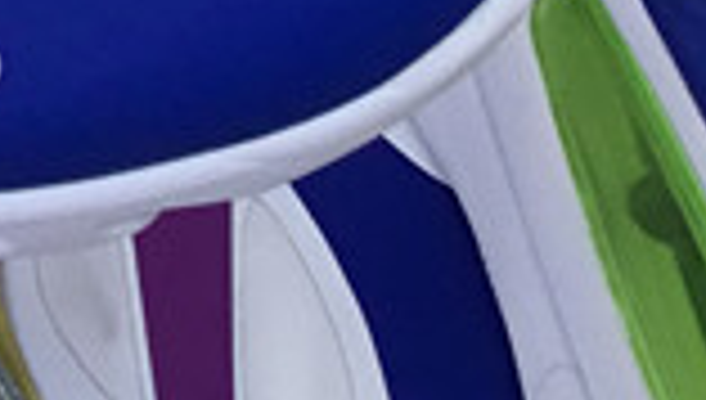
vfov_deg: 5.9
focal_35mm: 193
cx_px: -818
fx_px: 3620
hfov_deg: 10.1
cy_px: -775
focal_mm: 3.3
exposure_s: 1/497
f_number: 2.4
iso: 25
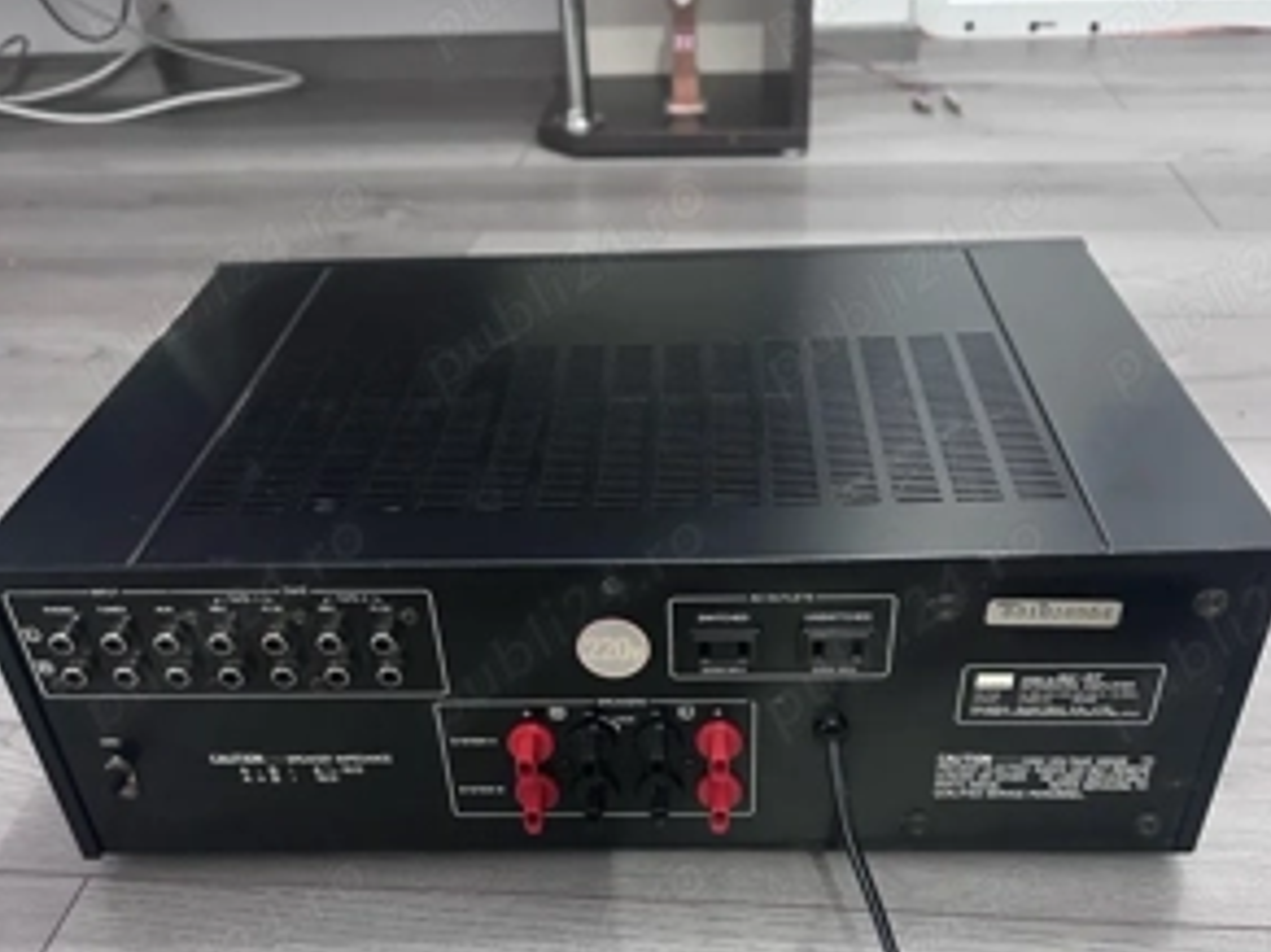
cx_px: 651
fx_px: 1211
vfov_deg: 42.0
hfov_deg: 55.4
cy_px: 677
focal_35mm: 33
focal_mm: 6.86
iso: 800
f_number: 1.78
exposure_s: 1/33
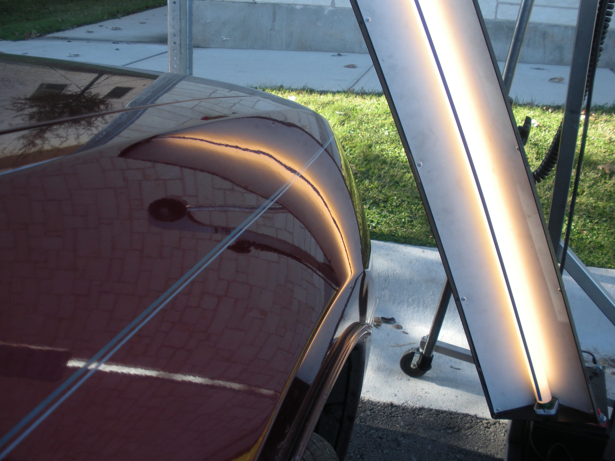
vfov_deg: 37.7
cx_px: 304
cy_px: 228
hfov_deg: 49.0
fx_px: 675
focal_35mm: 38
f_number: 3.5
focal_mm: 6.3
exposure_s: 1/162
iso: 64
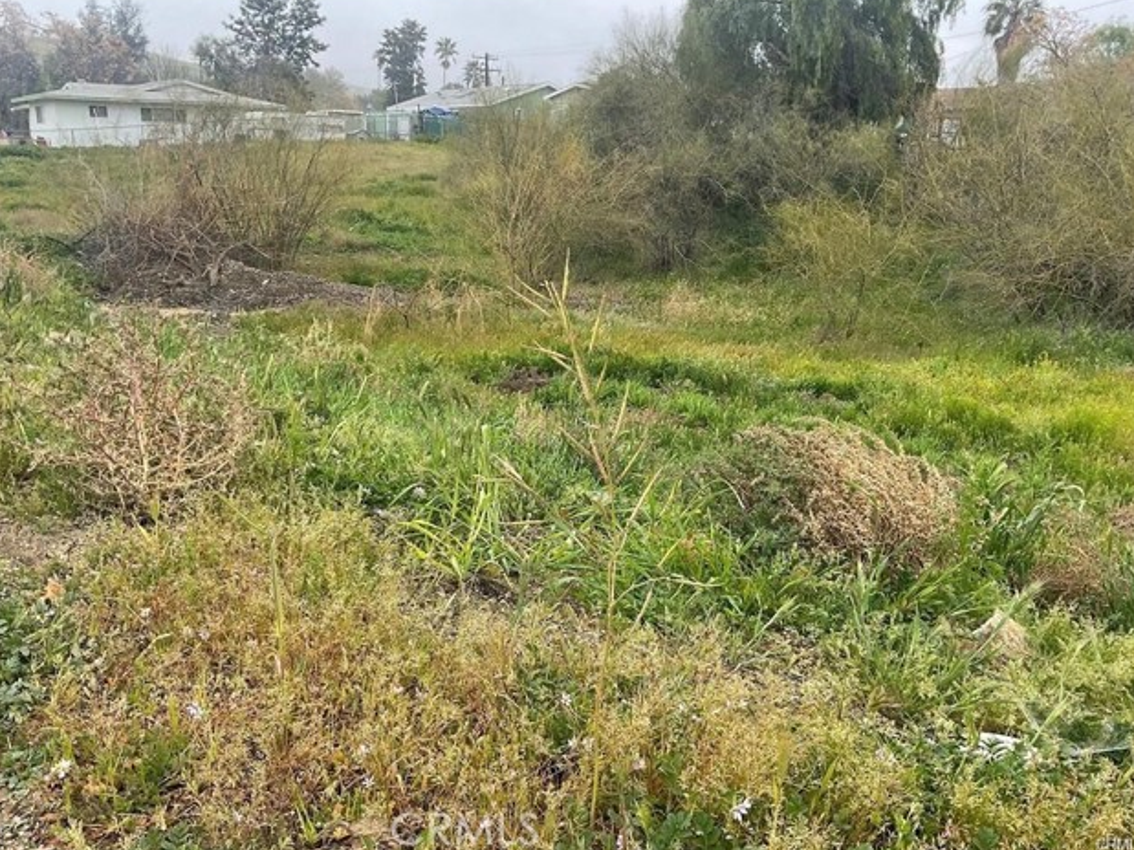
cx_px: 568
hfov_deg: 60.0
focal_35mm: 30
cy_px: 416
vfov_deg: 46.8
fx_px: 983
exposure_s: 1/469
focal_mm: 3
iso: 16
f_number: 1.8
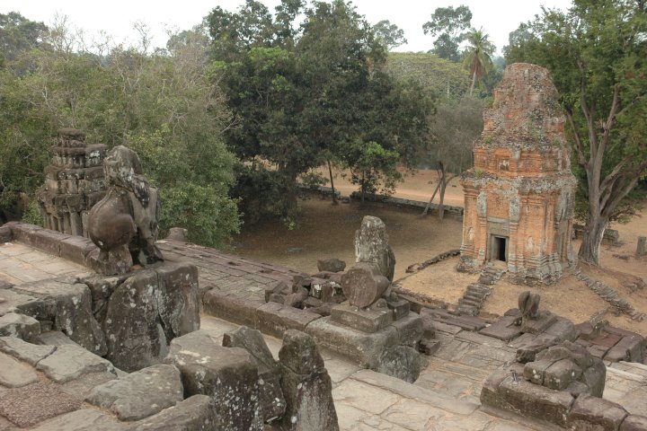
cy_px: 216
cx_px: 324
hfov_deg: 51.3
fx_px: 674
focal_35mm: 38
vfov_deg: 35.5
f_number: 5.6
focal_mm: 25
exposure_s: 1/125
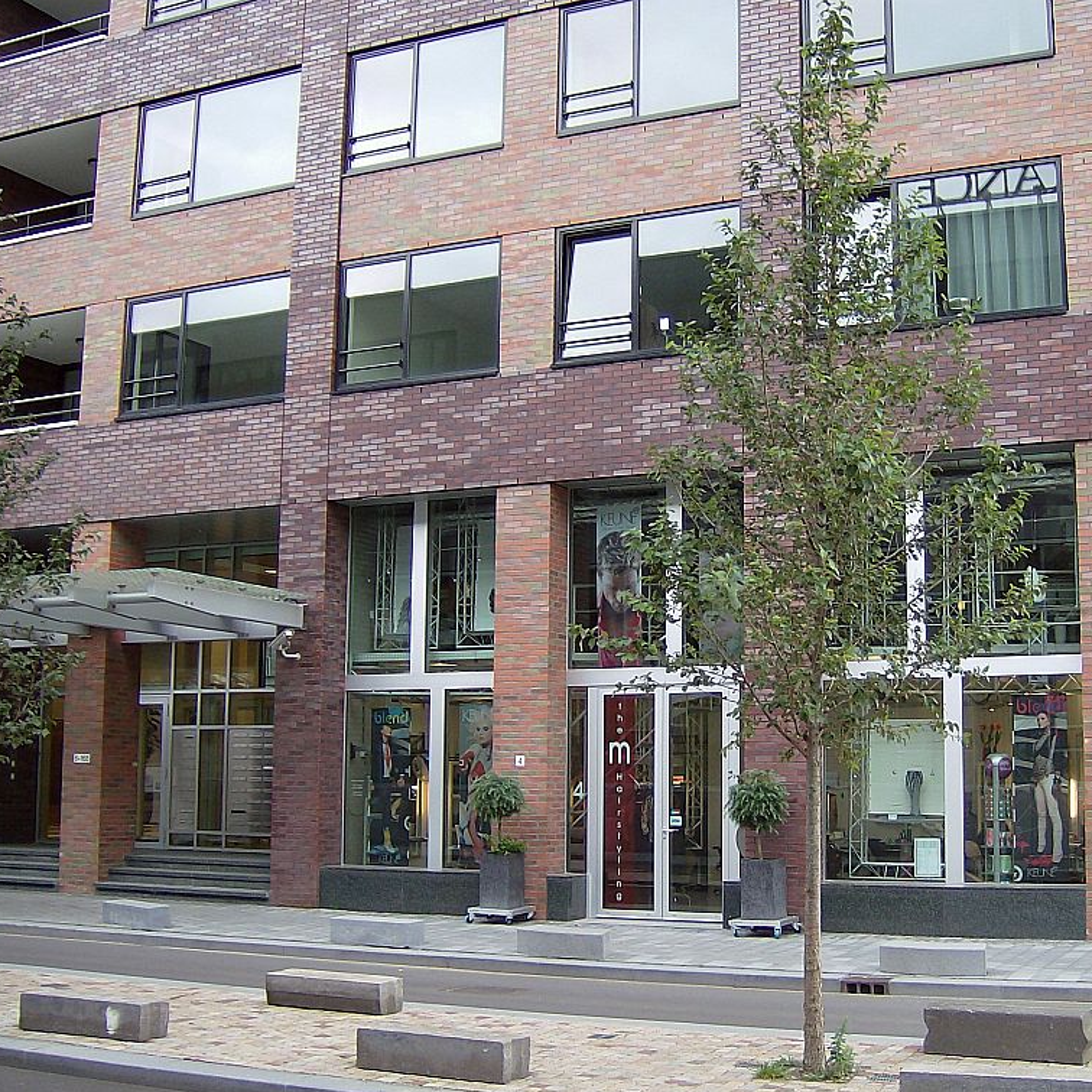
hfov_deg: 38.9
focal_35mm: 43
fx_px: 1535
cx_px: 686
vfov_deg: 39.2
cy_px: 550
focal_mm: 6
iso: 100
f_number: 2.8
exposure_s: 1/84.6
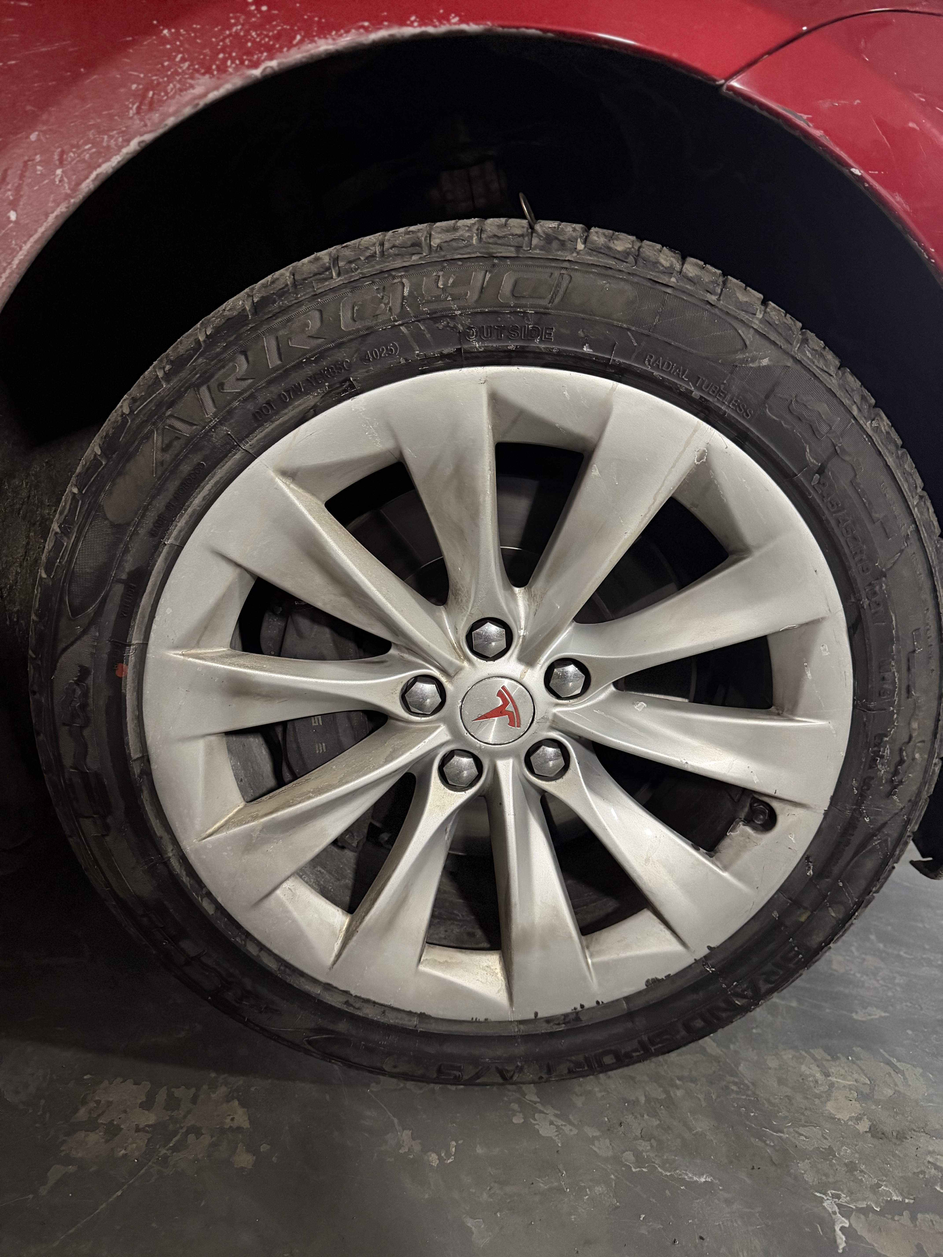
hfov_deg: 56.8
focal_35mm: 24
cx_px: 472
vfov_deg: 71.6
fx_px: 872
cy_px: 628
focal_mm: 6.76
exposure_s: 1/30
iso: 800
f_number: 1.78
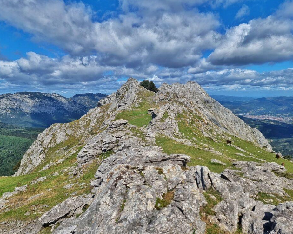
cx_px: 146
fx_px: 225
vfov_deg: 54.9
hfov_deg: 66.0
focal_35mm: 26
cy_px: 118
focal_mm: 6.7
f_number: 1.8
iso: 50
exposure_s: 1/1492
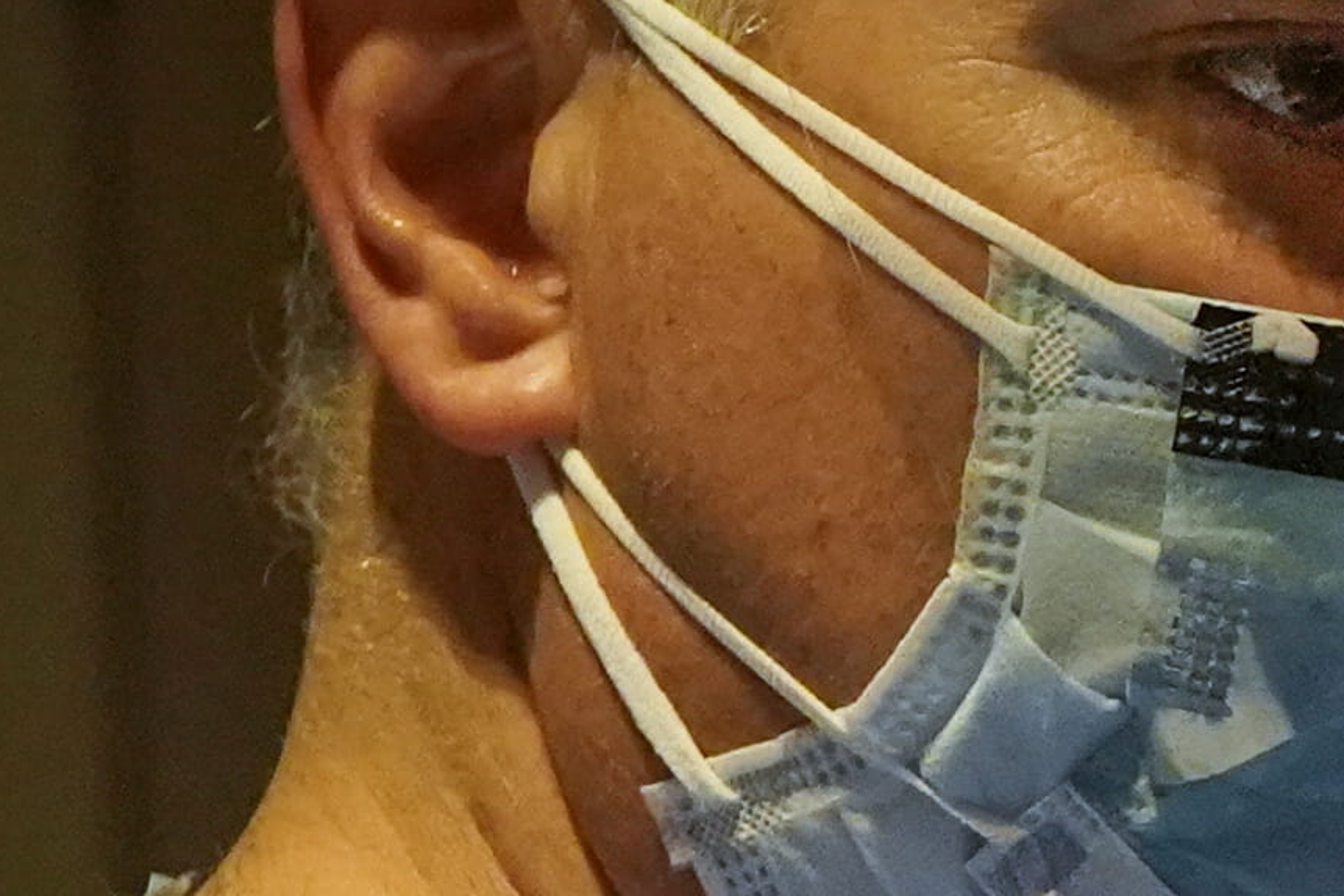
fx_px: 9109
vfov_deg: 5.6
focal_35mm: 244
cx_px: 3053
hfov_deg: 7.9
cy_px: 1508
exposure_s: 1/250
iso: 8000
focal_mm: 35
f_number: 3.5
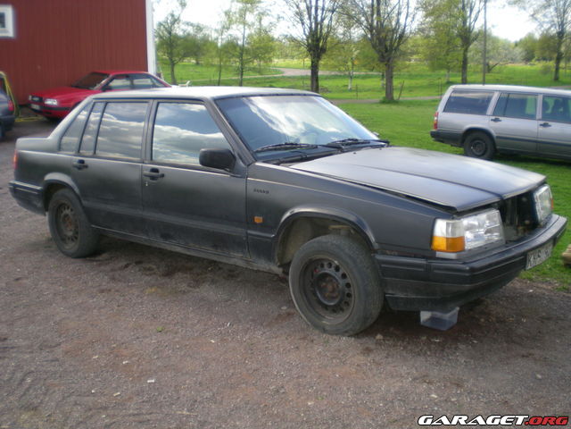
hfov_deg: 49.0
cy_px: 214
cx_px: 286
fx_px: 627
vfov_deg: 37.7
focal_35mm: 38
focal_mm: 6.3
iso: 100
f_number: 3.1
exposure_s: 1/283
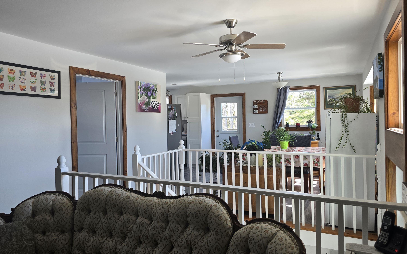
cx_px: 205
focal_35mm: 26
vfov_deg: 47.6
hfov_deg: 70.4
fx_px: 288
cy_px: 126
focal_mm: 6.3
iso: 100
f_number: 1.7
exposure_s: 1/180
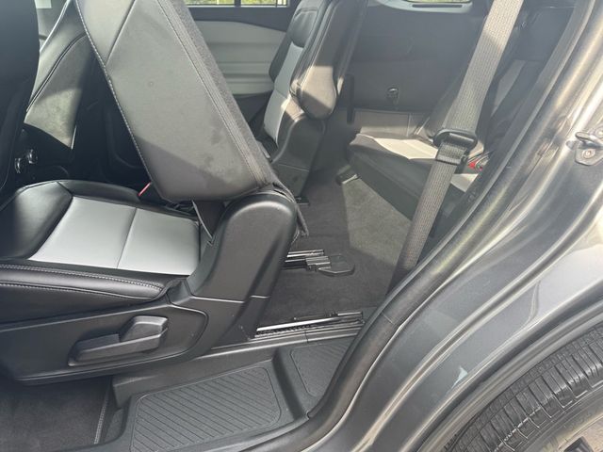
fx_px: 418
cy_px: 226
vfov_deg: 56.8
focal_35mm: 24
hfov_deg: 71.6
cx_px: 302
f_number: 1.78
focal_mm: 6.76
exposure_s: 1/167
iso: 80
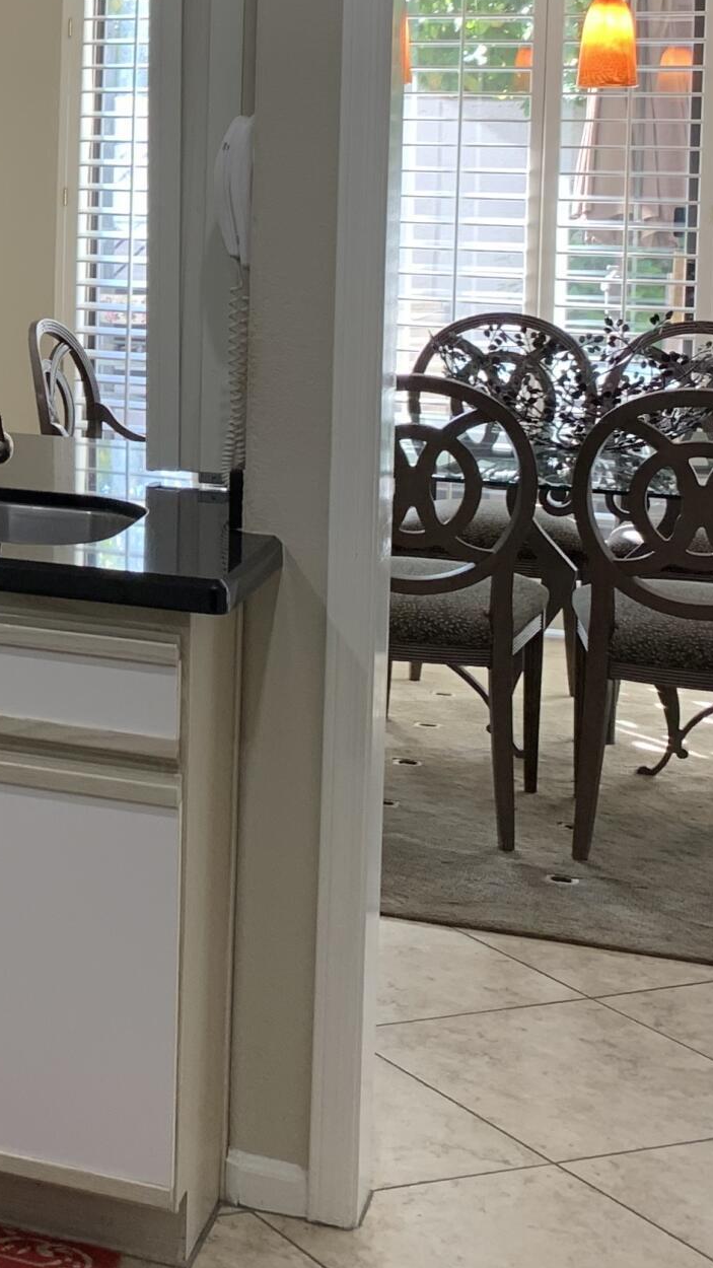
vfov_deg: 30.2
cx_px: -455
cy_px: 252
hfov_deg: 15.8
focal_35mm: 68
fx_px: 2286
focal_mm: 4.25
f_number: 1.8
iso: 50
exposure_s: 1/60
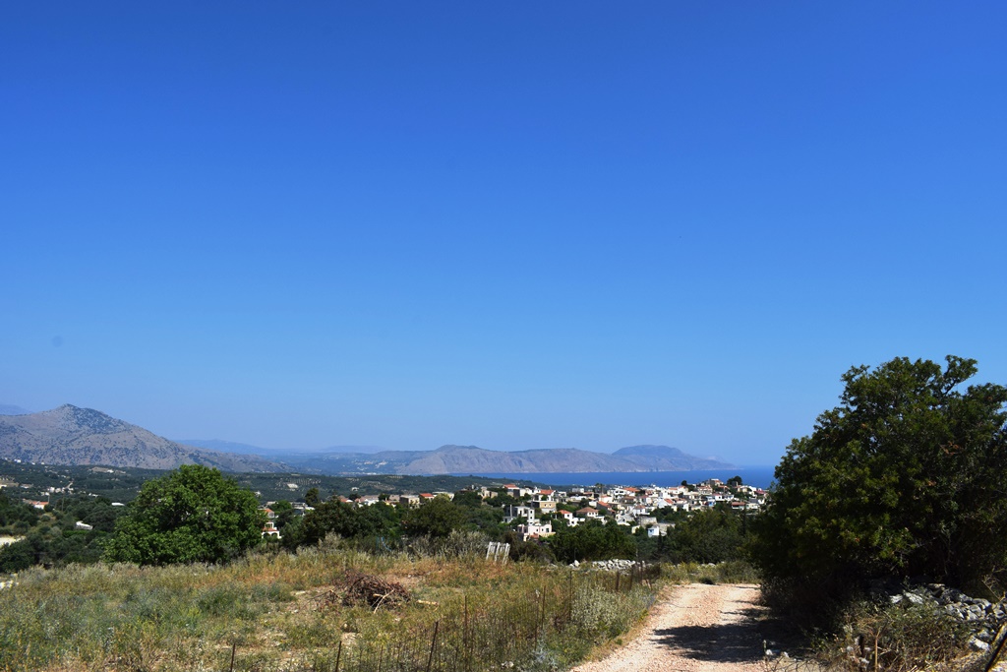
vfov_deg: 47.9
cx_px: 504
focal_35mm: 27
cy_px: 336
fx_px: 755
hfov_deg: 67.4
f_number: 11
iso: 200
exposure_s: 1/500
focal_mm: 18
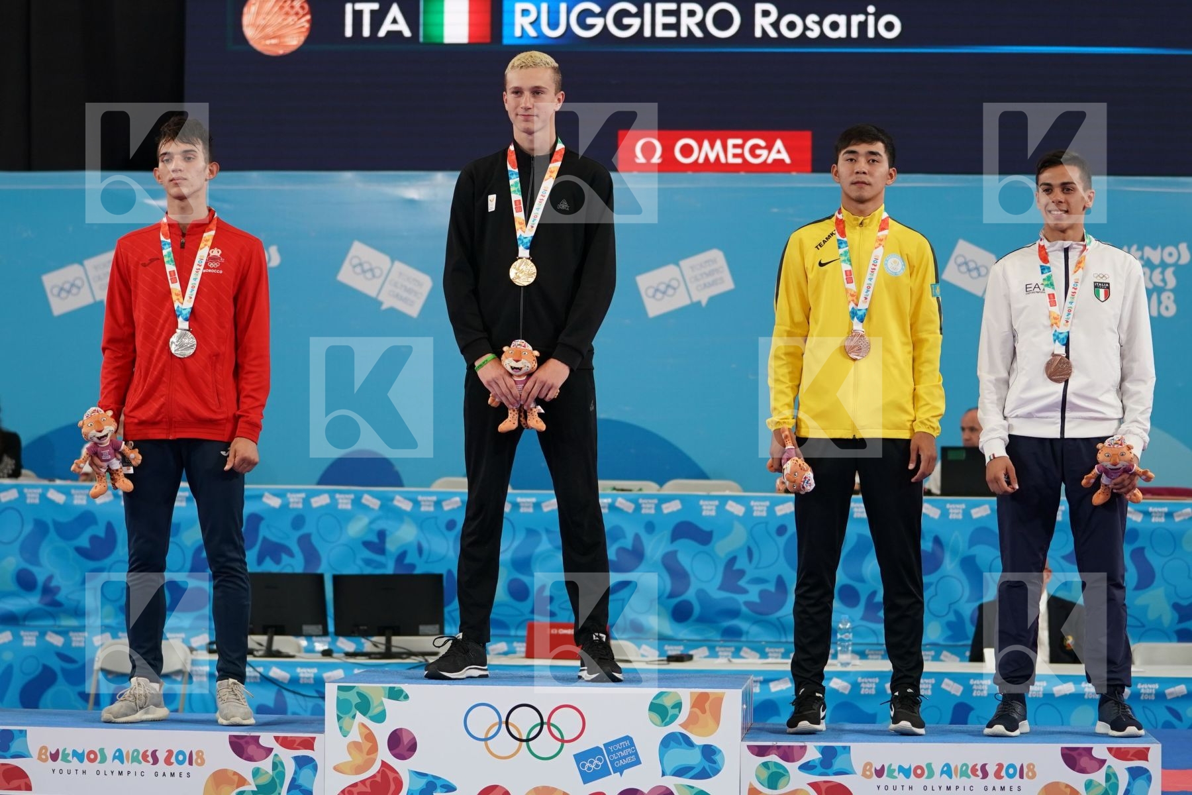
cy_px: 398
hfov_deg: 19.5
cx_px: 596
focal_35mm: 105
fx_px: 3476
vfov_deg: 13.0
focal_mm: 70
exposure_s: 1/500
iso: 800
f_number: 2.8
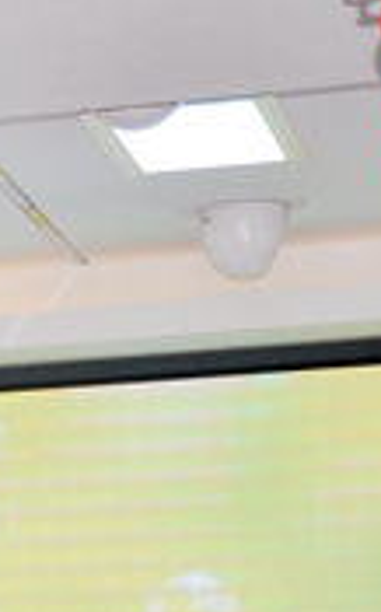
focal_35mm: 265
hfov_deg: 4.7
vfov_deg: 7.9
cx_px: -706
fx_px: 4413
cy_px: 551
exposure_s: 1/200
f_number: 4.2
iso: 200
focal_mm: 38
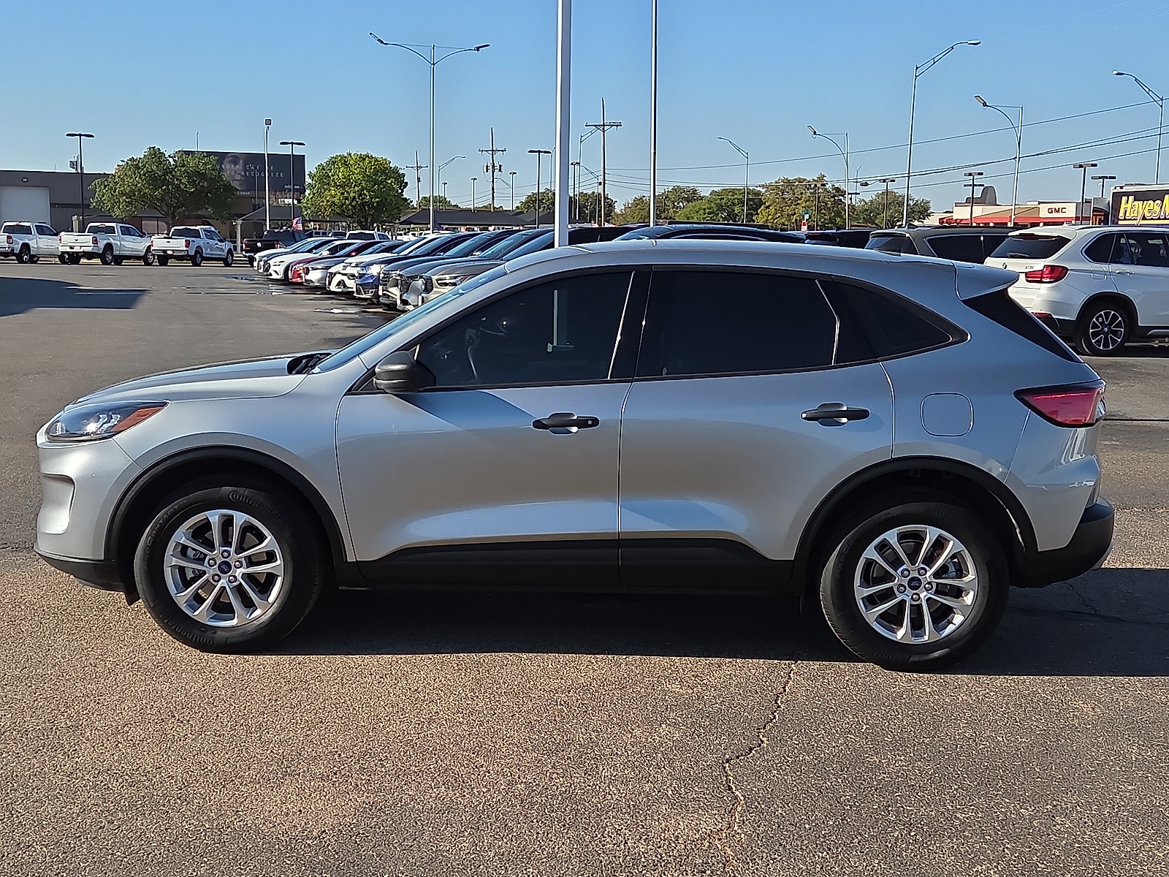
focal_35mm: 42
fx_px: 1418
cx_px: 584
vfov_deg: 34.3
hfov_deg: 44.8
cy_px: 438
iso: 25
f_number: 1.8
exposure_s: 1/1429
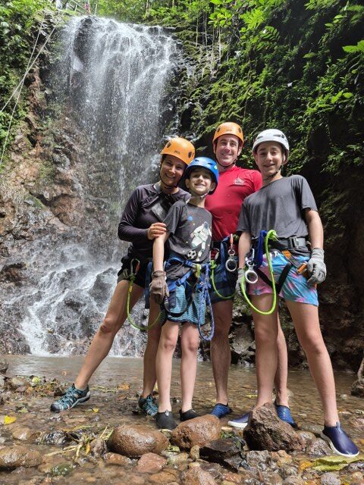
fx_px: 322
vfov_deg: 73.9
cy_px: 242
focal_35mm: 23
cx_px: 182
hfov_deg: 58.9
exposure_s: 1/120
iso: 250
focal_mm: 5.4
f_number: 1.8
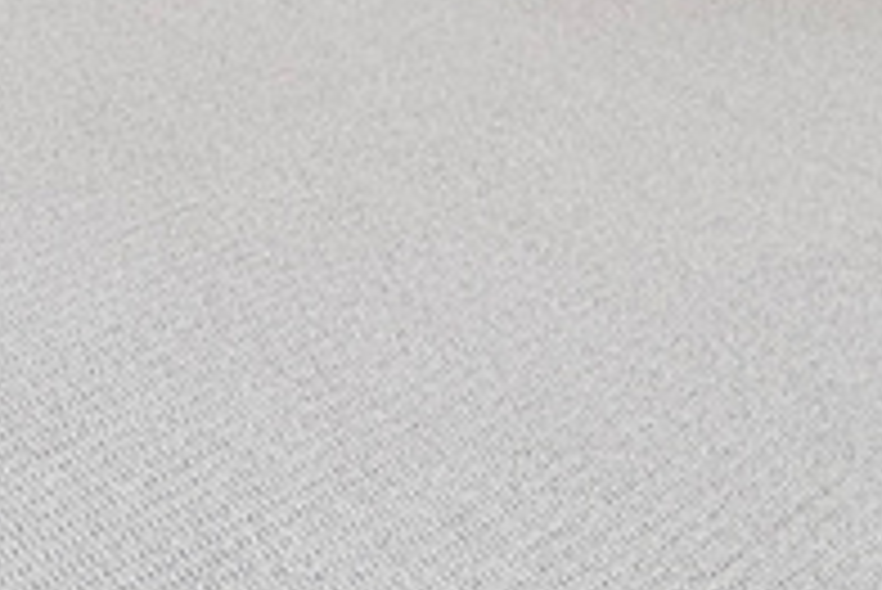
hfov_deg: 24.5
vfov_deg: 14.9
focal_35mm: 76
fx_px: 1863
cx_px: -126
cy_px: -567
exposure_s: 1/170
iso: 40
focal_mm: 2.22
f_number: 2.2
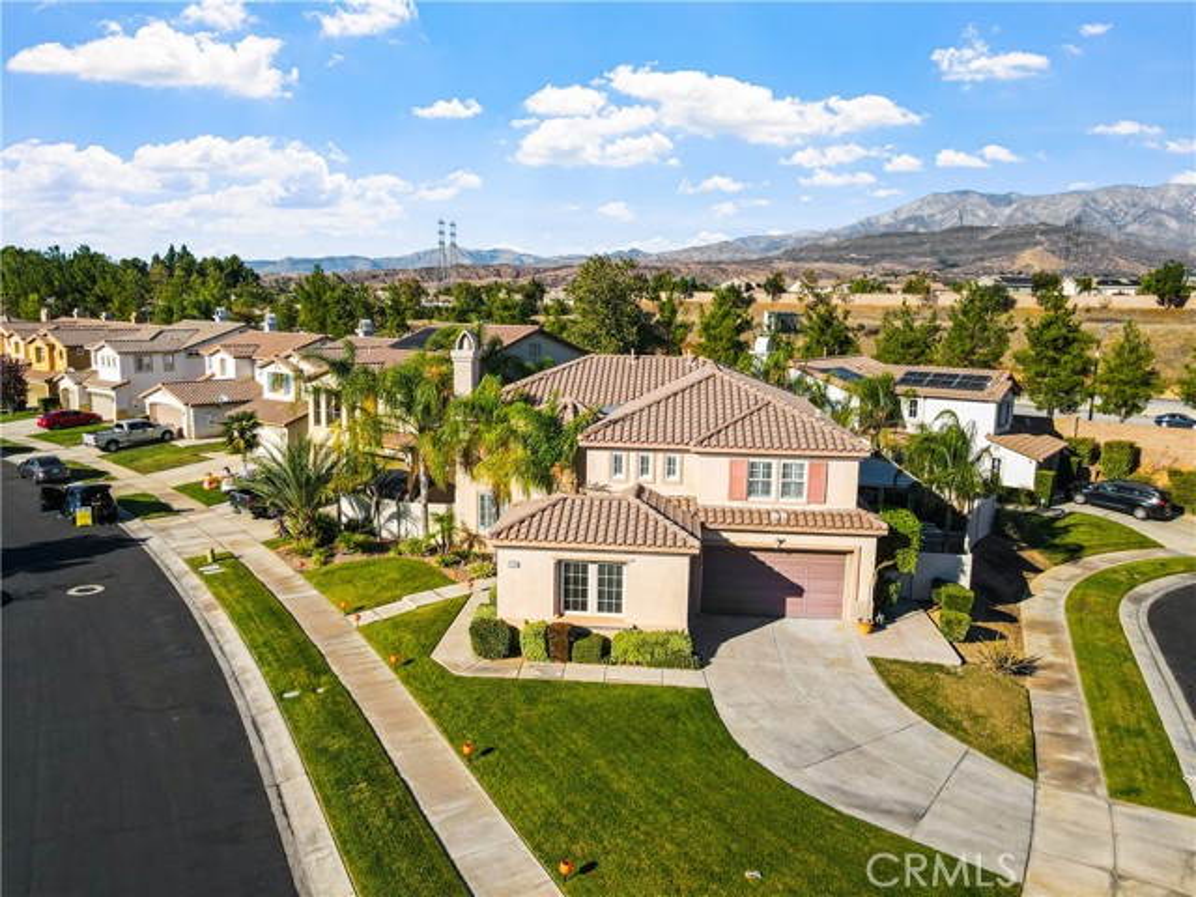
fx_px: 829
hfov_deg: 71.6
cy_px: 448
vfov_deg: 56.8
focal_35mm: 24
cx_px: 598
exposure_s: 1/640
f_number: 2.8
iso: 100
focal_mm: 4.5
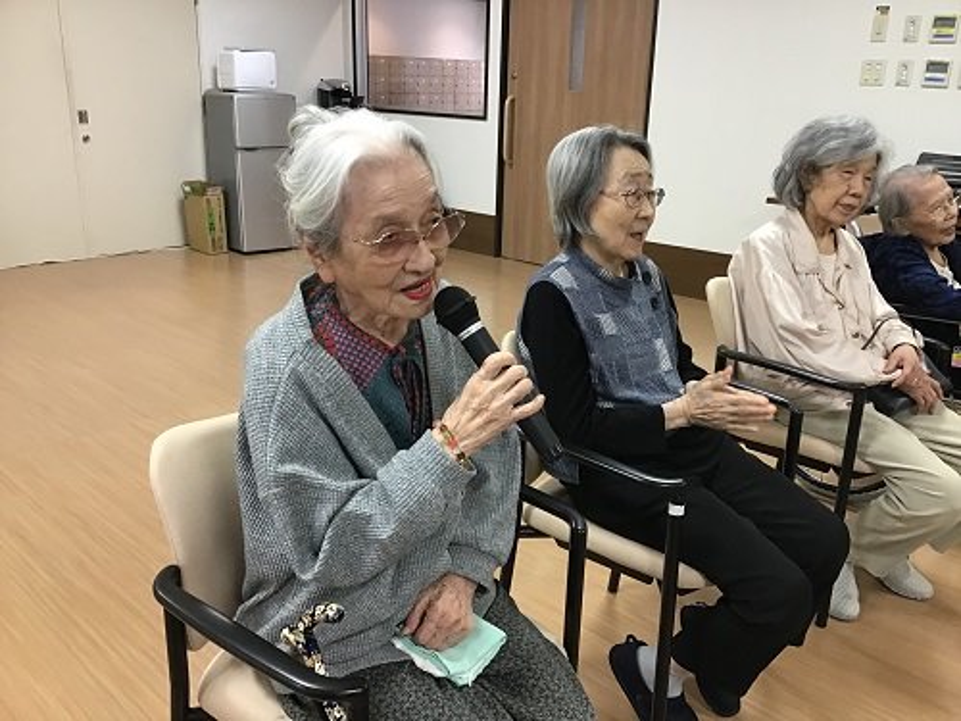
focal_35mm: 31
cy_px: 360
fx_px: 861
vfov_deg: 45.4
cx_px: 480
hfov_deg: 58.4
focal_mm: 3.3
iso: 80
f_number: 2.4
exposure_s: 1/30
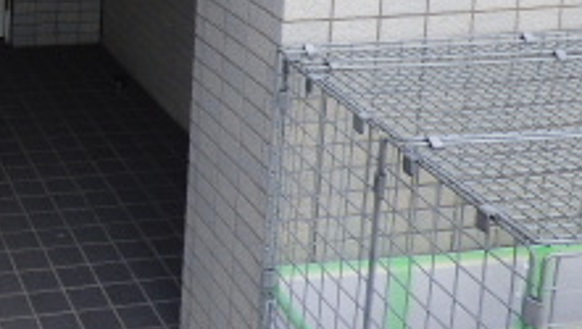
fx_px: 974
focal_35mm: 63
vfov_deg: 17.6
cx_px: -21
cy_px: -132
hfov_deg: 30.5
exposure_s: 1/320
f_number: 2.8
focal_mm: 3.58
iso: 100
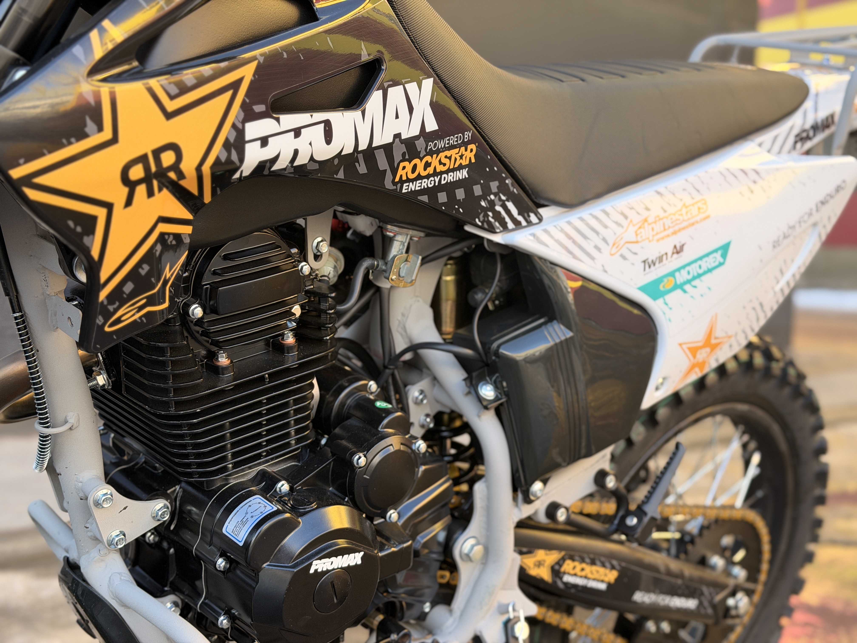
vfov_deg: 30.3
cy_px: 322
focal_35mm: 48
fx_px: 1188
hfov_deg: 39.7
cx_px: 428
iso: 80
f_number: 1.78
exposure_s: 1/320
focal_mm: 6.76
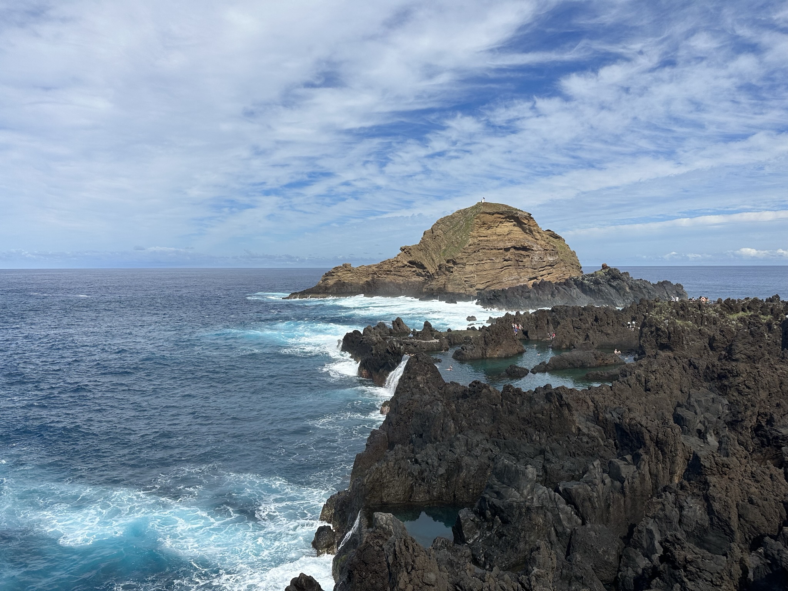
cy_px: 296
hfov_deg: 71.6
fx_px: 546
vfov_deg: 56.8
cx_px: 394
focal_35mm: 24
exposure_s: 1/7576
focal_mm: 6.86
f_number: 1.78
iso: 80
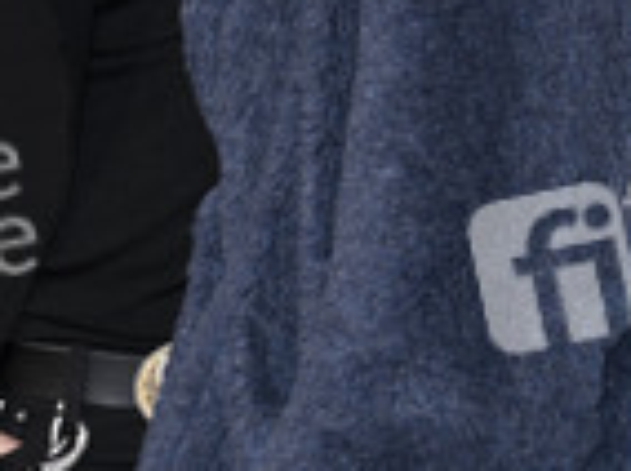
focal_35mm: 244
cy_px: 27
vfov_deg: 6.1
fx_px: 4440
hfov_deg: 8.1
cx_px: 293
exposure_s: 1/250
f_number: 5.6
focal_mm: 90
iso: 1250
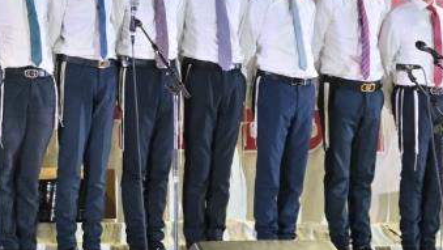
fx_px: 2785
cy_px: 73
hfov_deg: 9.1
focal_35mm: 237
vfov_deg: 5.1
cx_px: 132
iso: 500
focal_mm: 75
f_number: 4
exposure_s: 1/125
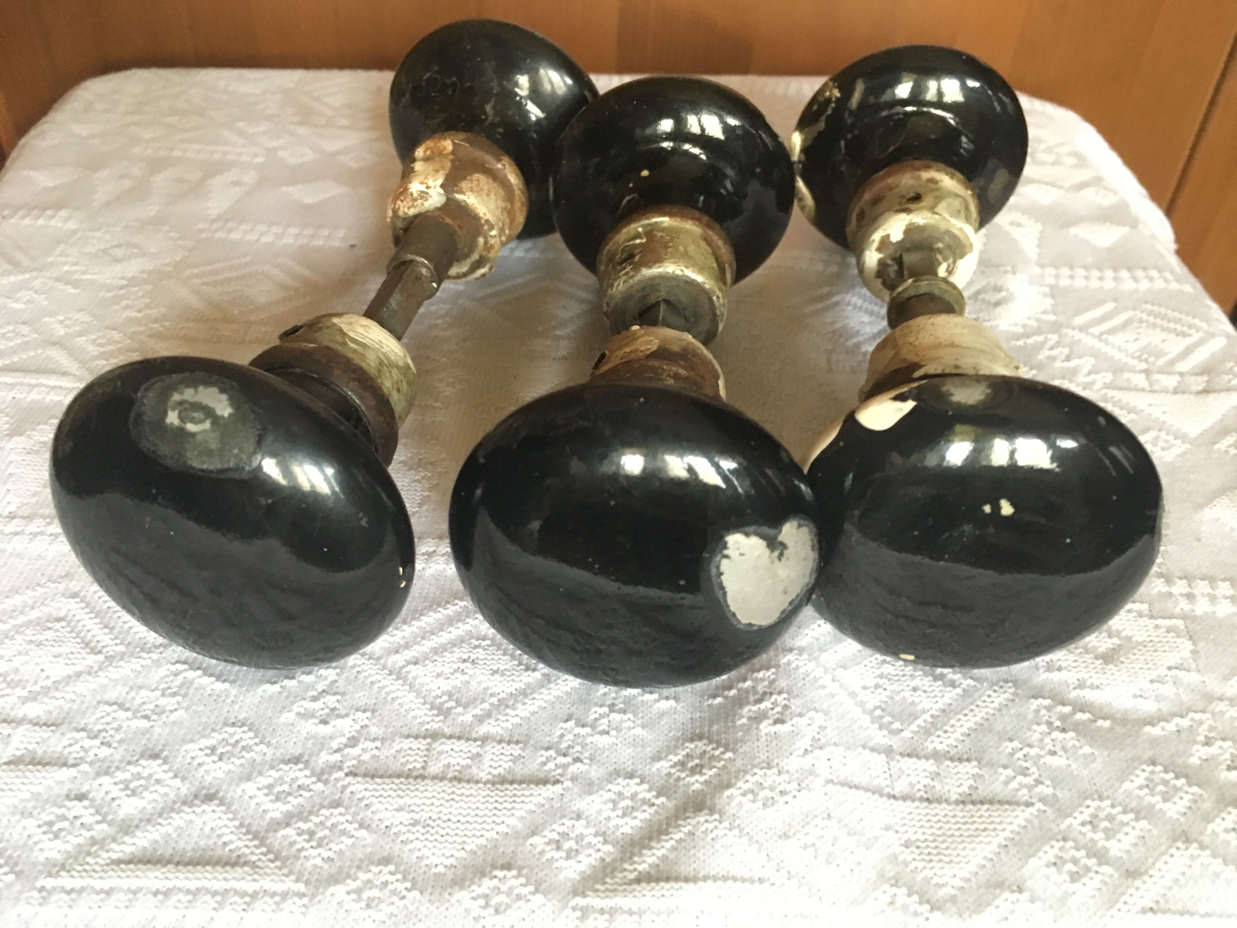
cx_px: 618
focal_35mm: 29
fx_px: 1036
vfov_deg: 48.2
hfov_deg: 61.7
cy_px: 464
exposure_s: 1/17
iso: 500
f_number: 2.2
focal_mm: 4.15
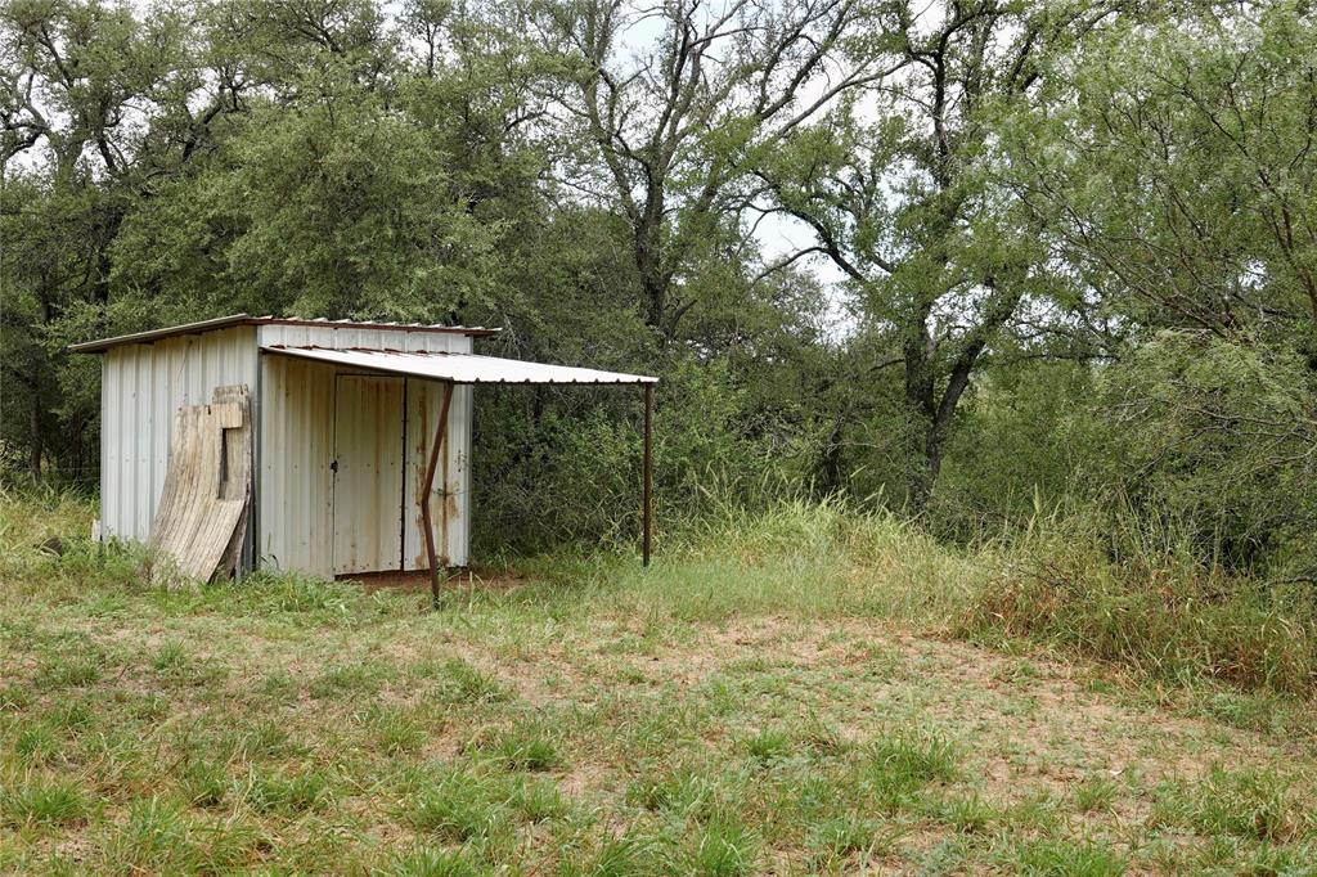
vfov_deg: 31.2
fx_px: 1572
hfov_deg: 45.4
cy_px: 438
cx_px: 658
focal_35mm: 43
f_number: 4
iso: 100
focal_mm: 15.73
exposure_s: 1/320
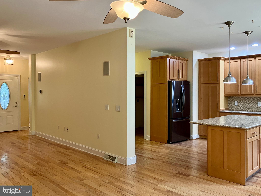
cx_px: 130
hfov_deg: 63.4
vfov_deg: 49.7
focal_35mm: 28
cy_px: 98
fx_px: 211
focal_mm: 3.99
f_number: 1.8
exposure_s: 1/60
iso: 100
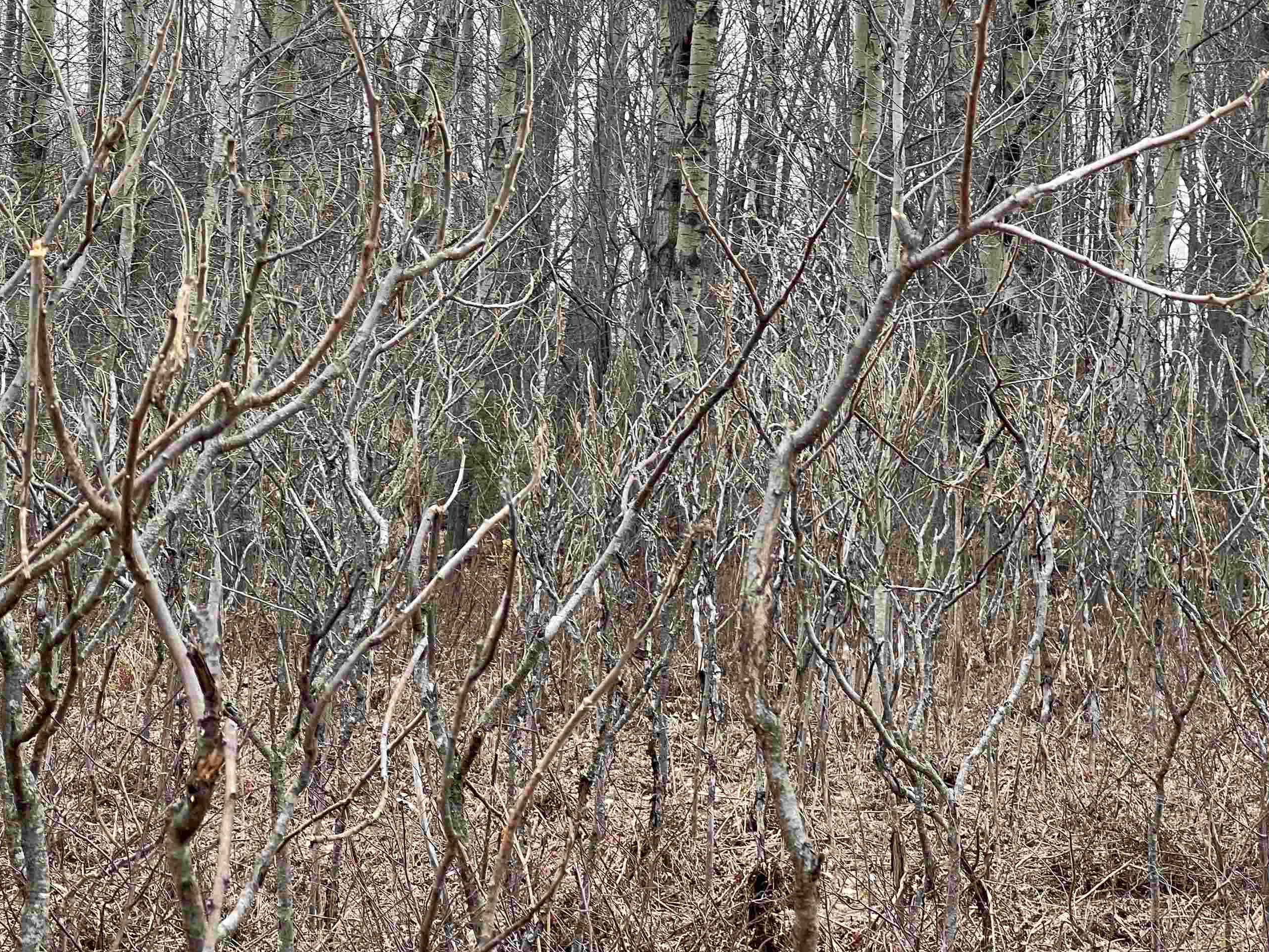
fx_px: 3410
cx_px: 693
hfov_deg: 21.1
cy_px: 468
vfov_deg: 15.9
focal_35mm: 93
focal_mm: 9
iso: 40
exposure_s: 1/99
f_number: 2.8
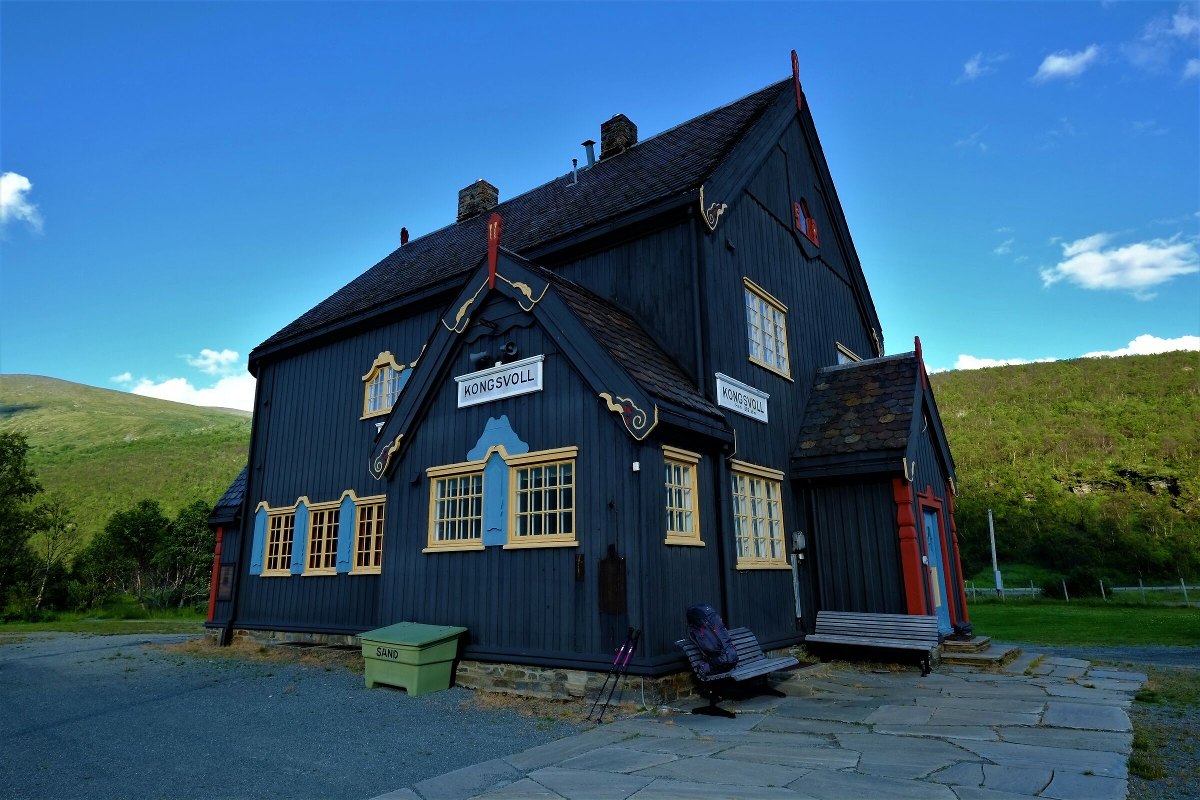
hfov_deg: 81.2
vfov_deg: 59.5
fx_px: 700
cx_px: 600
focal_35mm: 21
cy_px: 400
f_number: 10
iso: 320
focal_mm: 13.8
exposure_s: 1/120
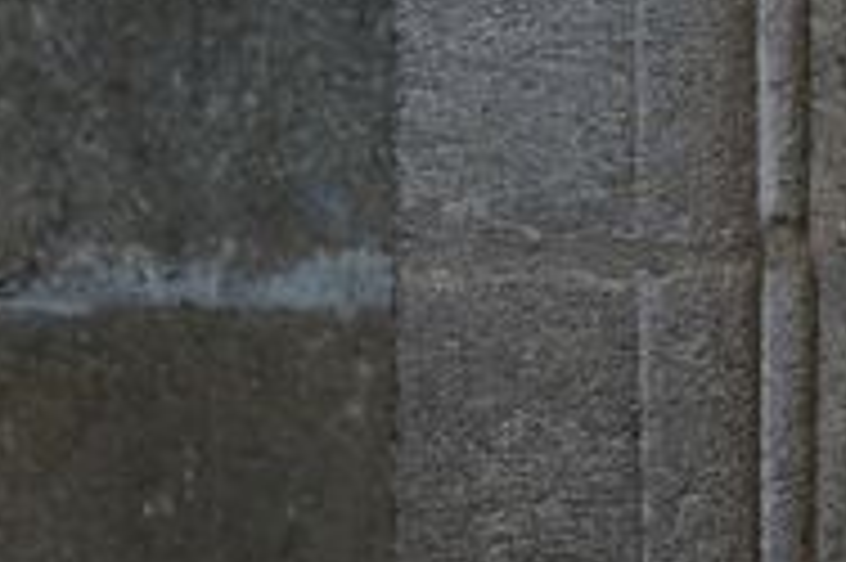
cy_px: -112
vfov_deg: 4.9
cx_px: 1822
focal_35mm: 280
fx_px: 6574
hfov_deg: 7.0
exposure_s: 1/320
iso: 1250
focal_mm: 50
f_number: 4
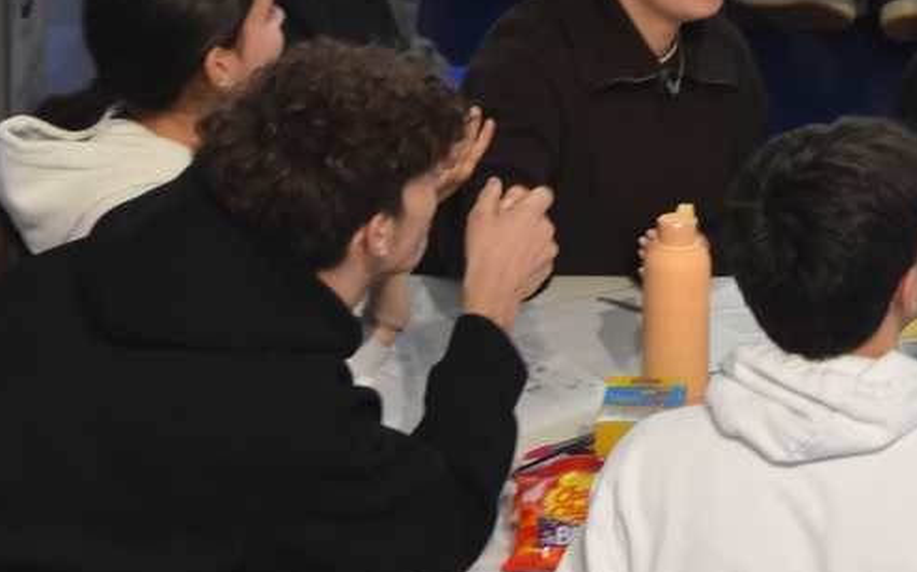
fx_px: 8849
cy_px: 376
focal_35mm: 354
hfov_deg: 5.9
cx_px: 947
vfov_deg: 3.7
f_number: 5.3
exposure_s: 1/60
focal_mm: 95
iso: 1000
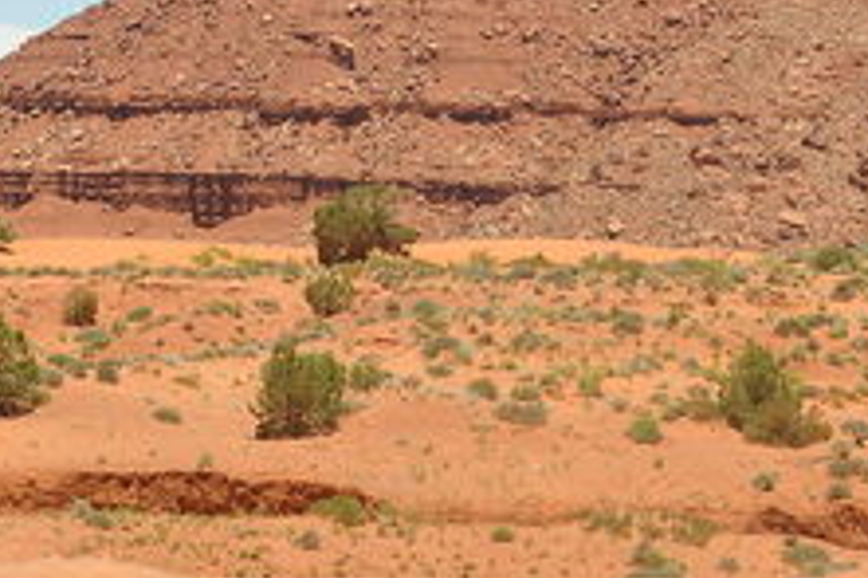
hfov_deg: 11.2
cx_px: 212
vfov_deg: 7.4
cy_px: -75
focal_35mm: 183
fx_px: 4418
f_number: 10
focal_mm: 45
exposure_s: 1/400
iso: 200
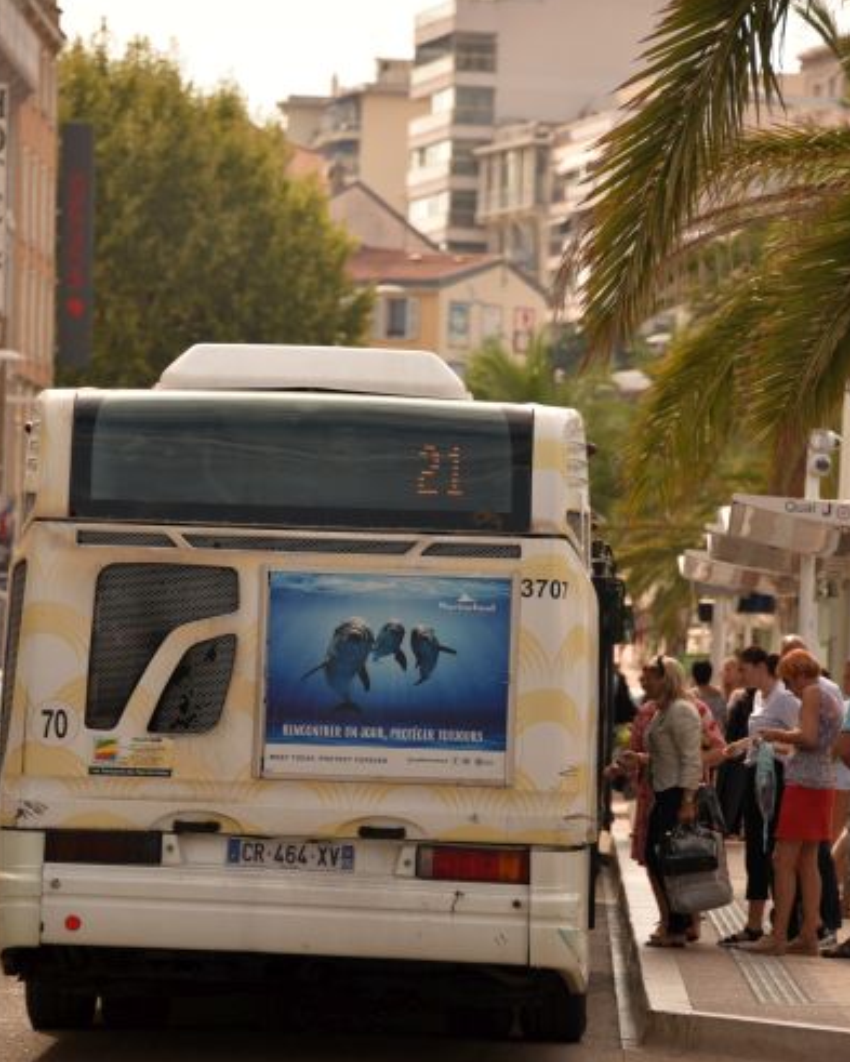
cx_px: 388
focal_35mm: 248
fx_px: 7796
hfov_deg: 6.2
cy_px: 634
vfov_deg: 7.8
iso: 100
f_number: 5.6
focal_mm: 180
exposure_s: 1/320
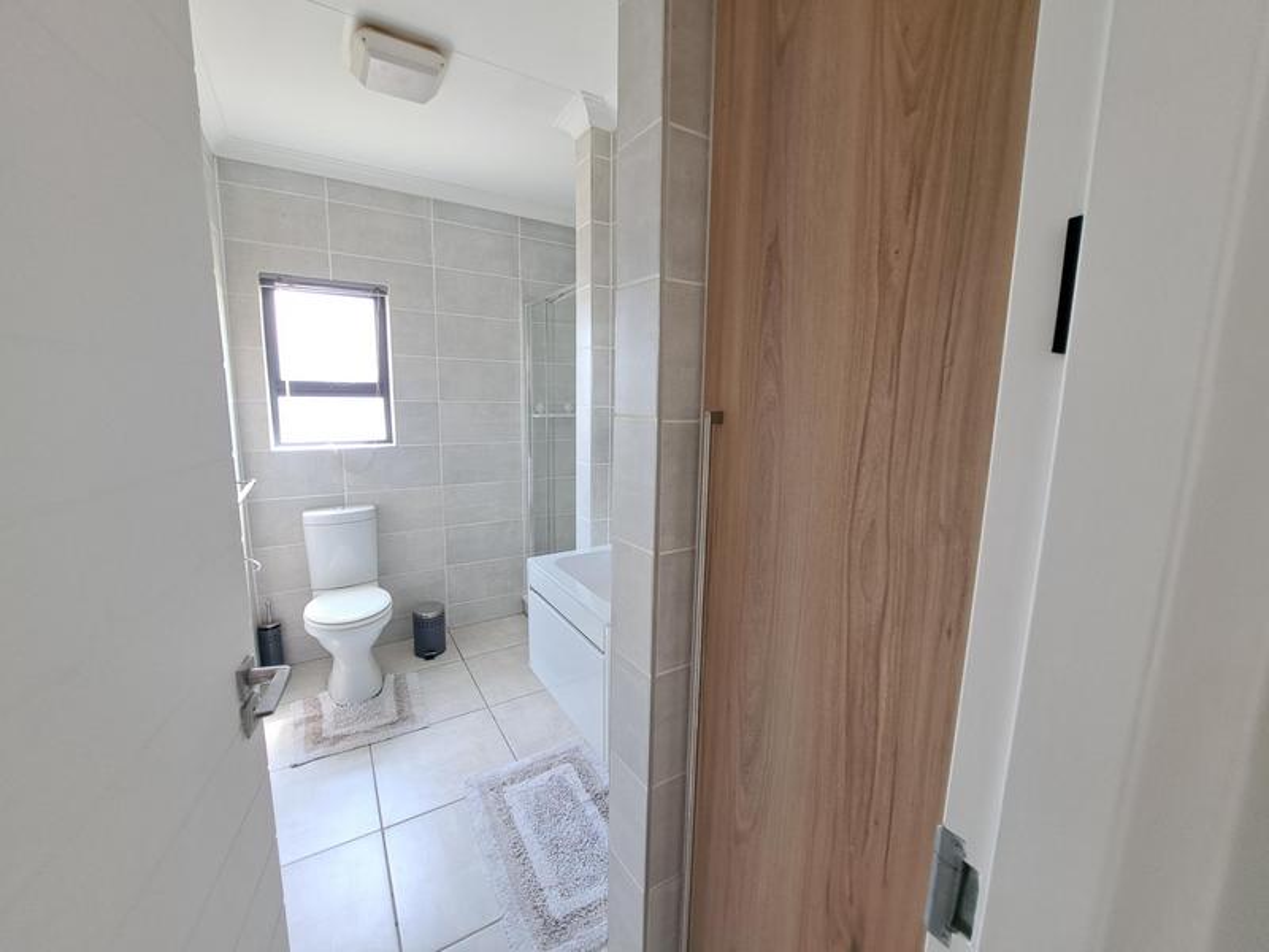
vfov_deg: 89.9
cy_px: 476
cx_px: 634
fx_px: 477
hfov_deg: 106.2
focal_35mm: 13
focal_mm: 1.74
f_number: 2.2
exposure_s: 1/50
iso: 64
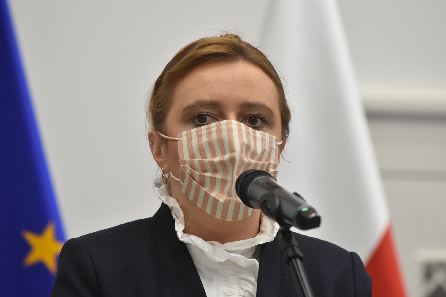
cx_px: 223
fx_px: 3716
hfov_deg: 6.9
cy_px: 148
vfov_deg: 4.6
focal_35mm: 300
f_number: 4
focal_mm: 200
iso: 800
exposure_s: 1/160
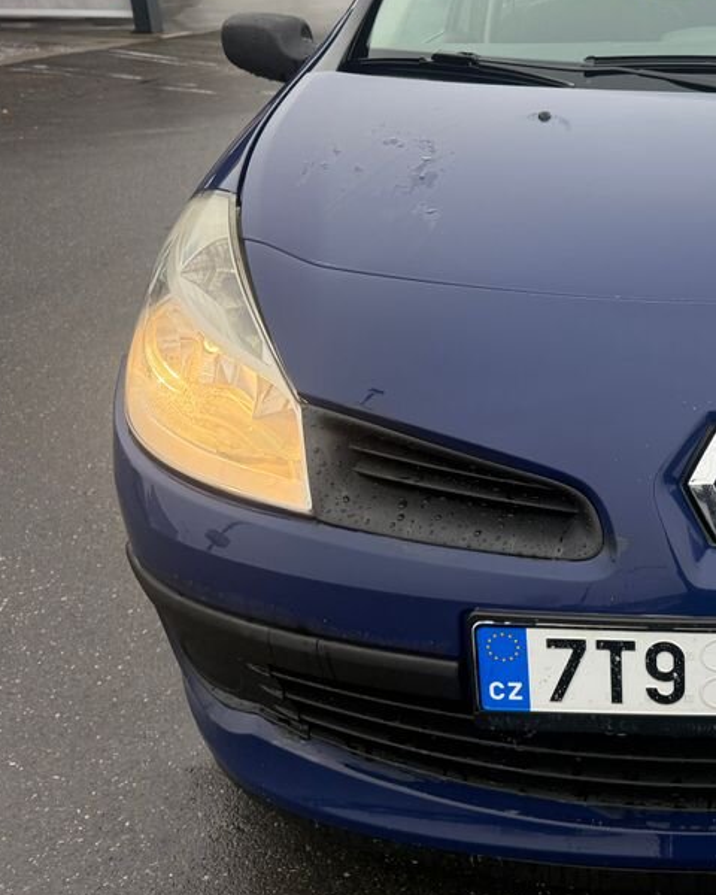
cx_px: 729
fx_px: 1060
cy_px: 389
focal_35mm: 40
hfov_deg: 33.8
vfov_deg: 45.7
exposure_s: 1/238
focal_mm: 6.76
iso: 160
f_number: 1.78
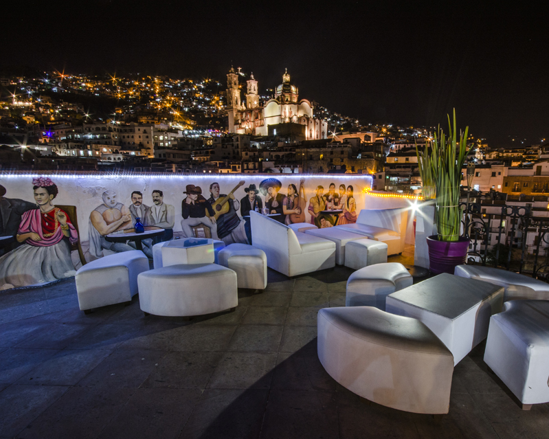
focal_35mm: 18
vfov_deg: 73.8
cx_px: 317
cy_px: 227
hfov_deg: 85.7
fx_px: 292
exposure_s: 15
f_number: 16
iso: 100
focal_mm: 10
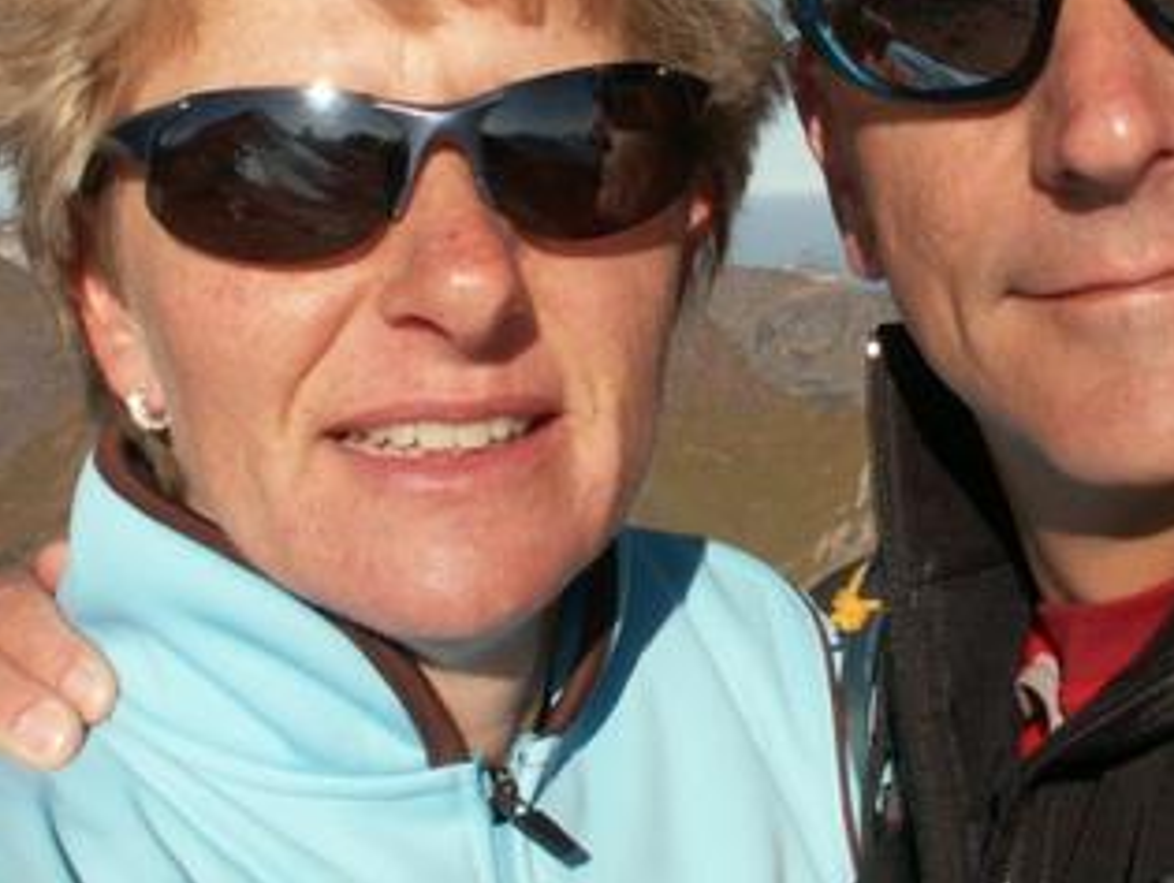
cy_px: 175
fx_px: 2411
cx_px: 831
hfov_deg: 27.1
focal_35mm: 71
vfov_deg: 20.5
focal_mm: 5.86
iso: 50
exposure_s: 1/250
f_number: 7.1
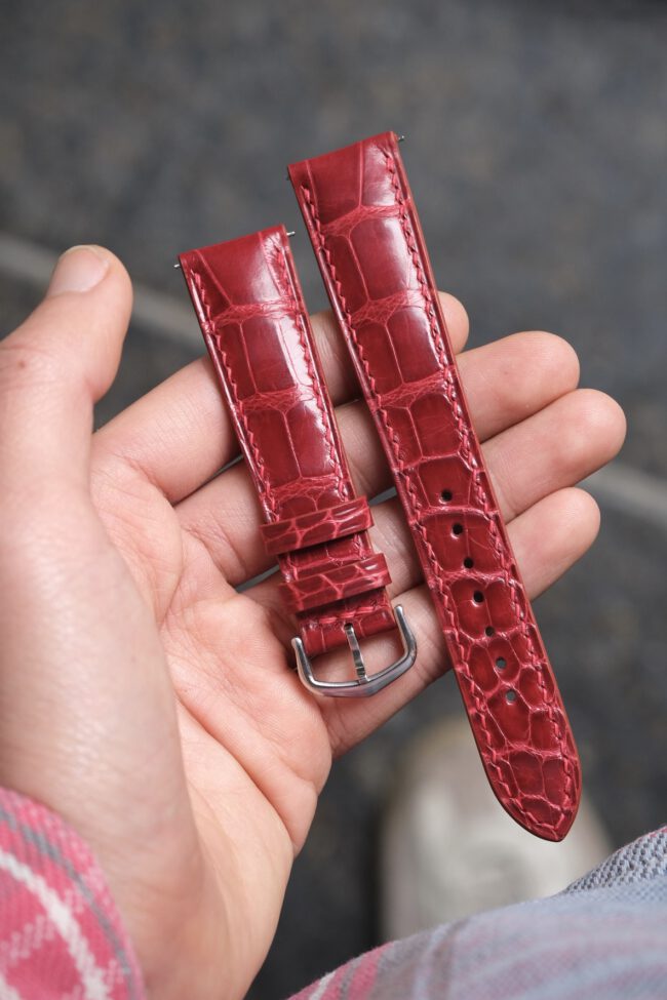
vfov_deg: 22.6
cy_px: 500
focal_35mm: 90
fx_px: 2501
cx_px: 334
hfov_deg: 15.2
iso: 800
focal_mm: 60
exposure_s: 1/80
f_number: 7.1
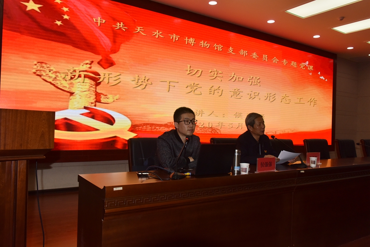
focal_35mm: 29
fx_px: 298
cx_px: 185
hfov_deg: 63.7
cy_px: 124
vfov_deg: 44.9
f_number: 13
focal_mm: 29
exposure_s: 1/320
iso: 1600
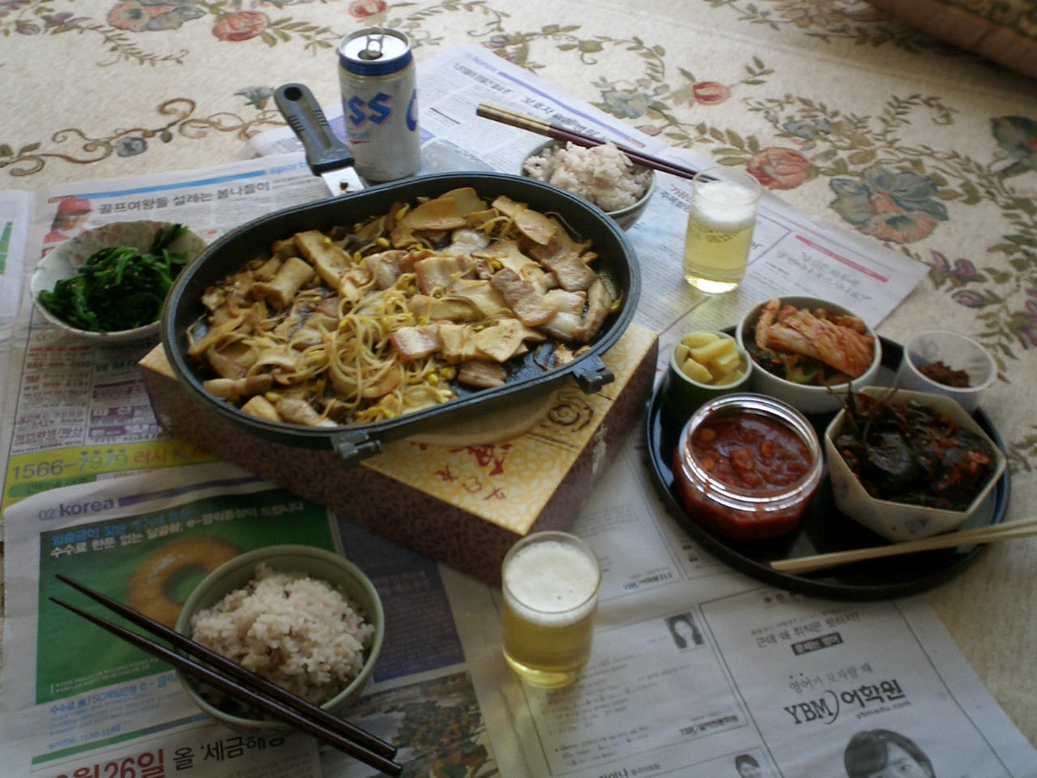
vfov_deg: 38.7
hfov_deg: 50.1
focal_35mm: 37
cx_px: 518
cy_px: 389
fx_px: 1108
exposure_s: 1/20
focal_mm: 5.6
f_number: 3.5
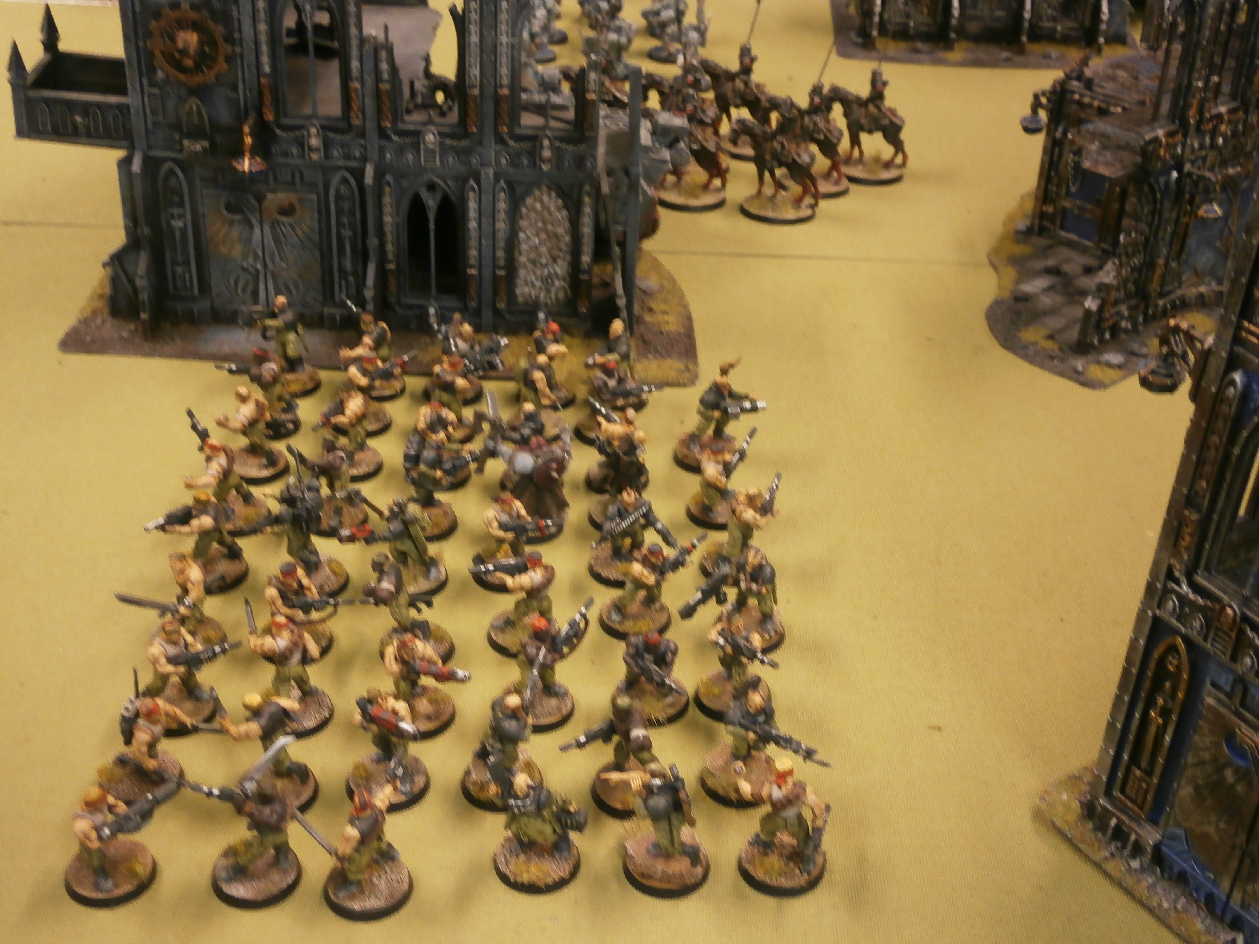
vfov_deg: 30.9
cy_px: 472
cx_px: 630
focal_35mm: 47
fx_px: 1709
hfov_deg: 40.4
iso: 200
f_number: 3.4
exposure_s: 1/13
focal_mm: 8.3
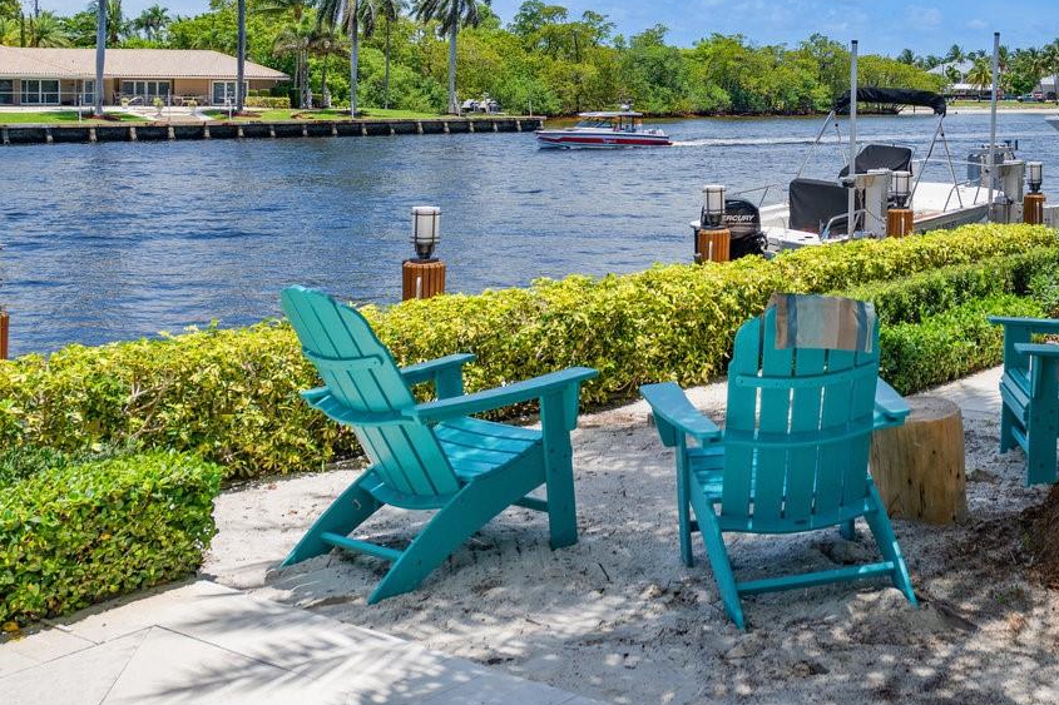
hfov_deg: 38.4
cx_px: 823
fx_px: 1470
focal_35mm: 50
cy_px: 69
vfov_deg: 26.1
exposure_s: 1/640
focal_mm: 22
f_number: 6.3
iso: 160
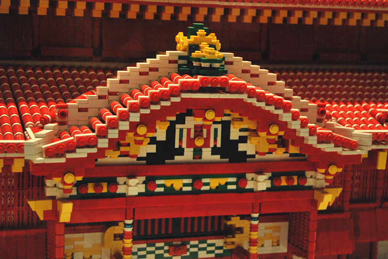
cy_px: 130
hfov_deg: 24.6
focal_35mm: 82
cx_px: 194
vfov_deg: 16.6
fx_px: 890
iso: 800
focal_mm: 55
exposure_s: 1/15
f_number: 5.6
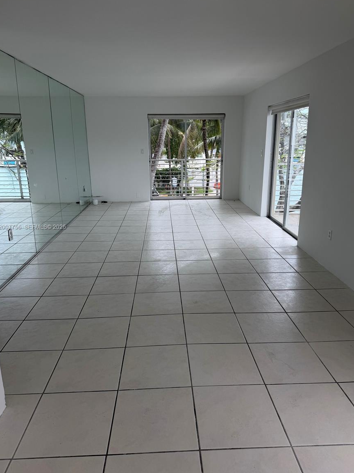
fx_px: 341
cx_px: 175
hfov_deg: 54.9
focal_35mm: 25
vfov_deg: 69.4
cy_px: 227
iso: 80
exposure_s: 1/920
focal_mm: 6.76
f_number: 1.78
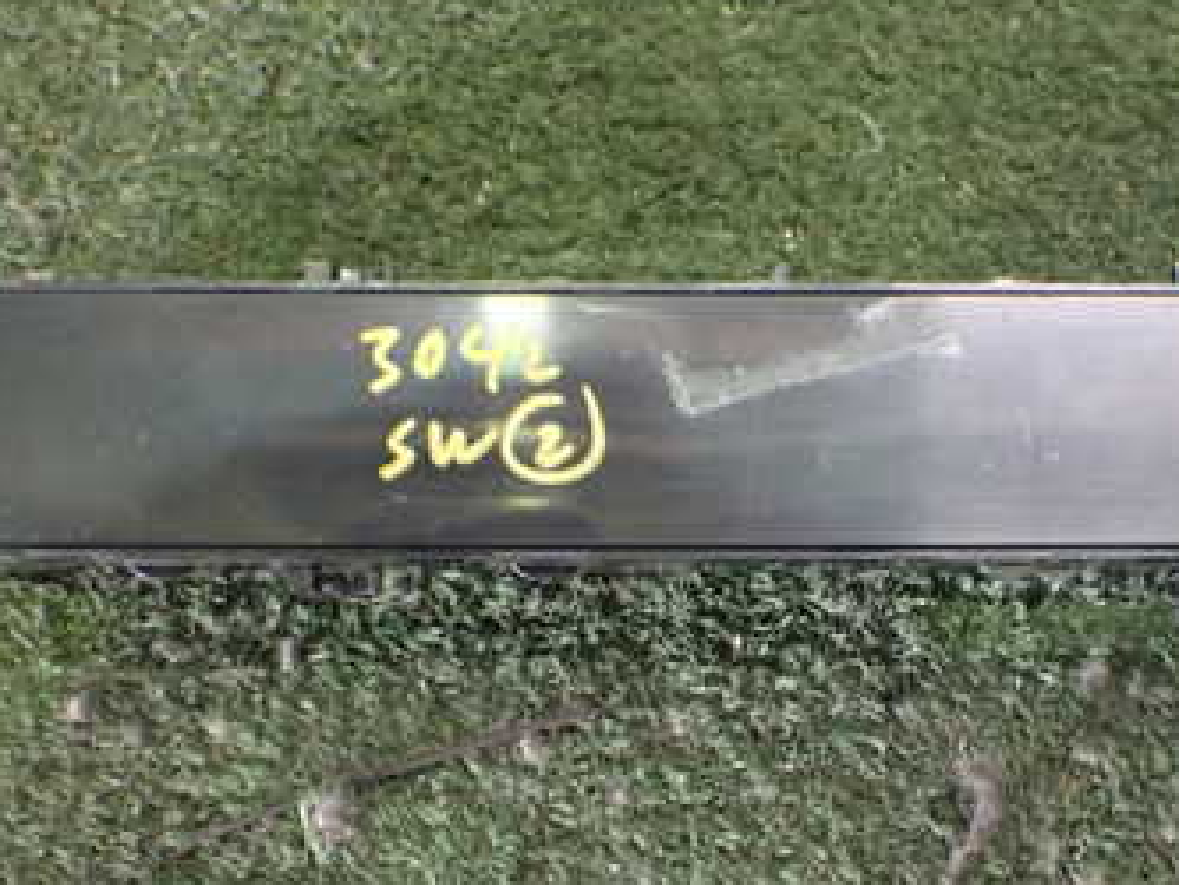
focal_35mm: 54
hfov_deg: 35.1
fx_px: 1840
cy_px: 354
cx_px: 818
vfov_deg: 27.0
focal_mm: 5.4
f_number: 2.3
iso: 800
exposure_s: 1/30
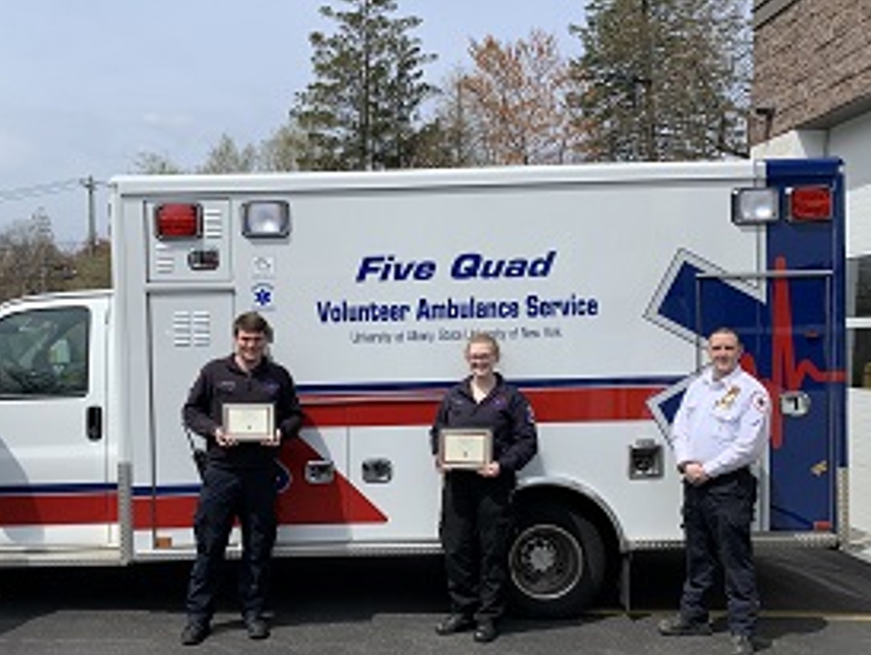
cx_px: 340
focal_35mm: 36
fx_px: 907
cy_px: 377
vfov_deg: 39.6
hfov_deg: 50.9
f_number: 1.8
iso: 25
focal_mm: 4.25
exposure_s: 1/3788
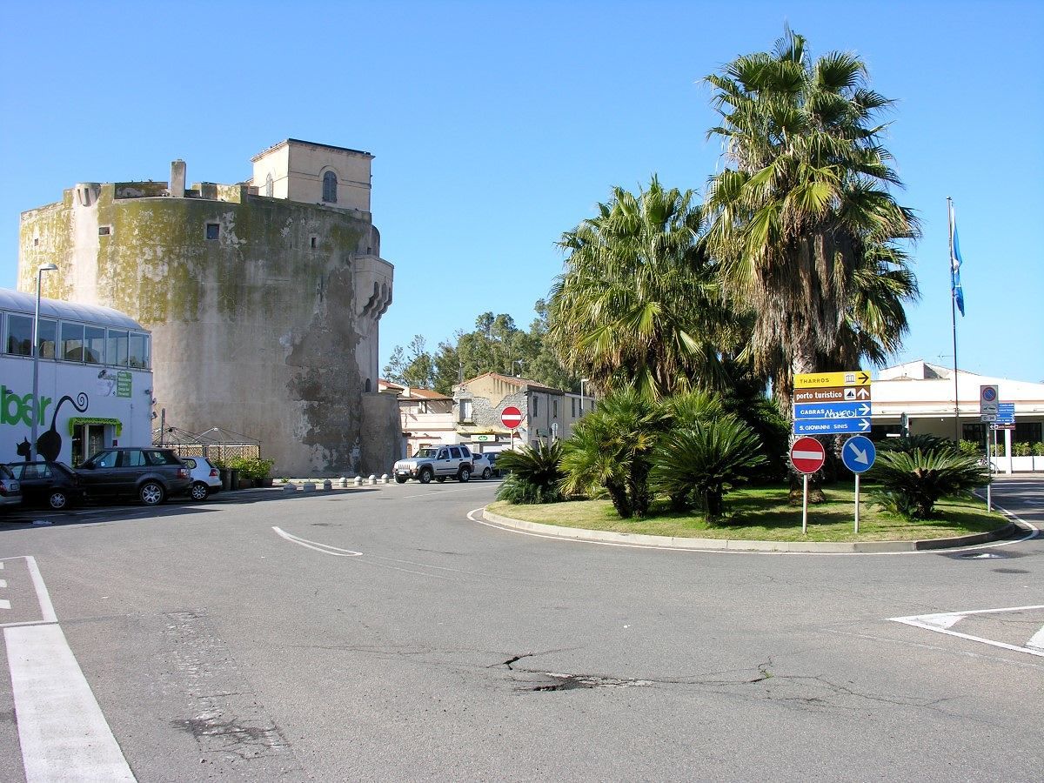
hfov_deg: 52.6
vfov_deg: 40.7
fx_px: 1056
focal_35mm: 35
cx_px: 522
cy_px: 392
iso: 50
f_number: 5.6
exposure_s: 1/165
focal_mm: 8.9
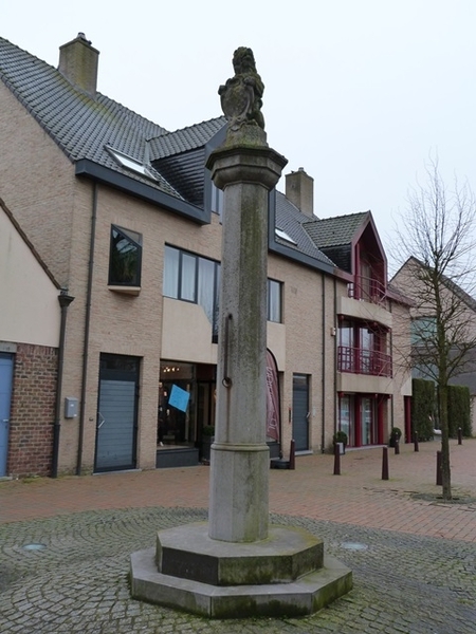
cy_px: 317
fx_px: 587
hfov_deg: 44.2
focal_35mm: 32
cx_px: 238
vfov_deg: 56.8
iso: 125
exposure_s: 1/125
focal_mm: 5.7
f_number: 3.6
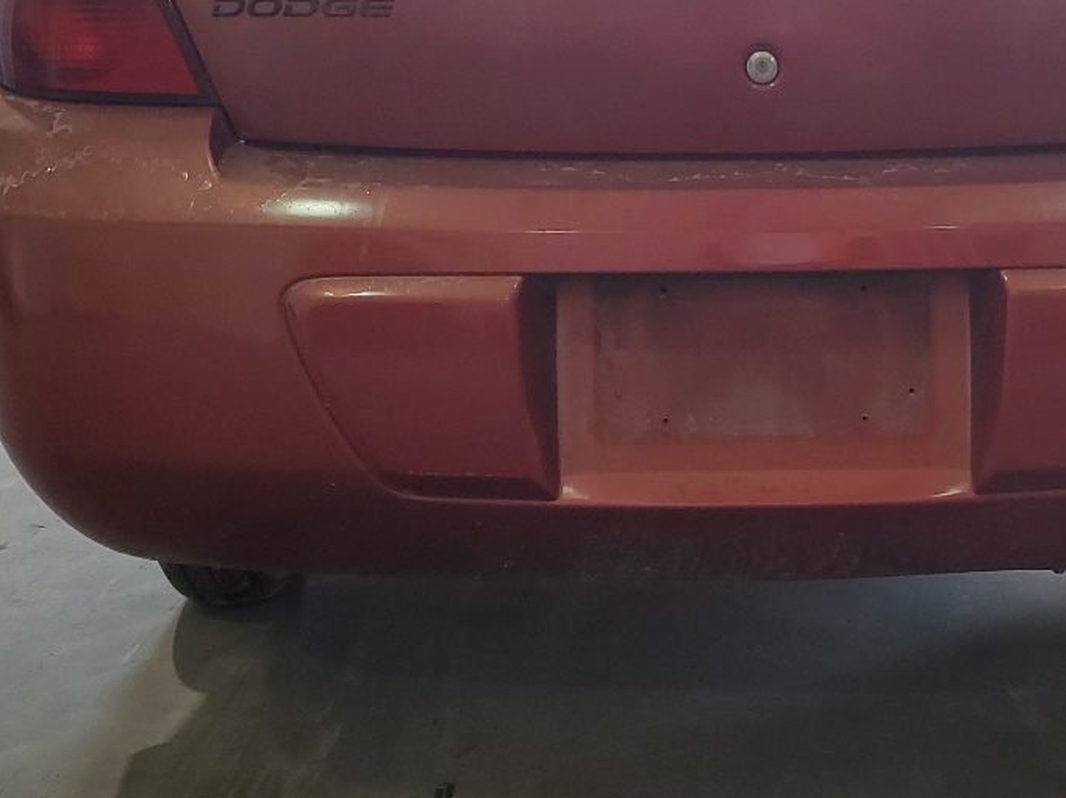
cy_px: 445
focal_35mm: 61
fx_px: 1878
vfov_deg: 24.0
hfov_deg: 31.0
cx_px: 822
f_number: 1.5
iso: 57
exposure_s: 1/120
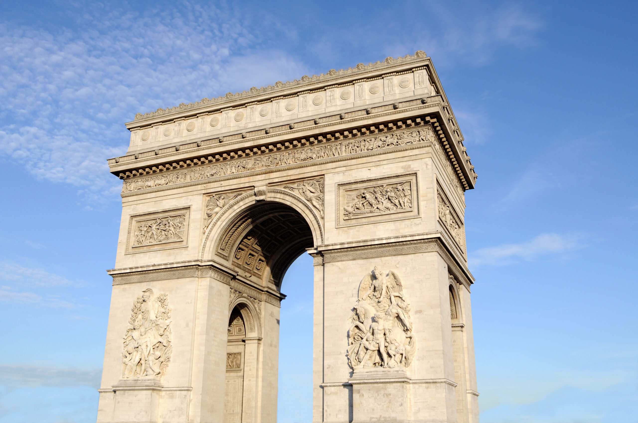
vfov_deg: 39.9
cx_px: 319
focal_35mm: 33
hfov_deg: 57.3
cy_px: 212
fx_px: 584
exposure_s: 1/250
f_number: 10
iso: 200
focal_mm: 22
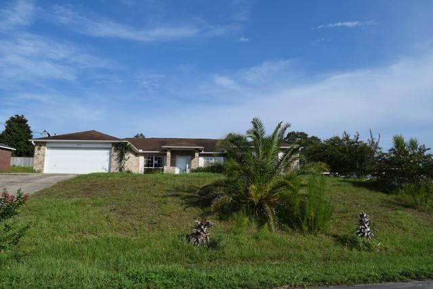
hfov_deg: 61.9
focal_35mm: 30
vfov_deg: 43.6
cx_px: 216
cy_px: 144
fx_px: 361
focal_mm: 20
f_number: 11
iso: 200
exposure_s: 1/500
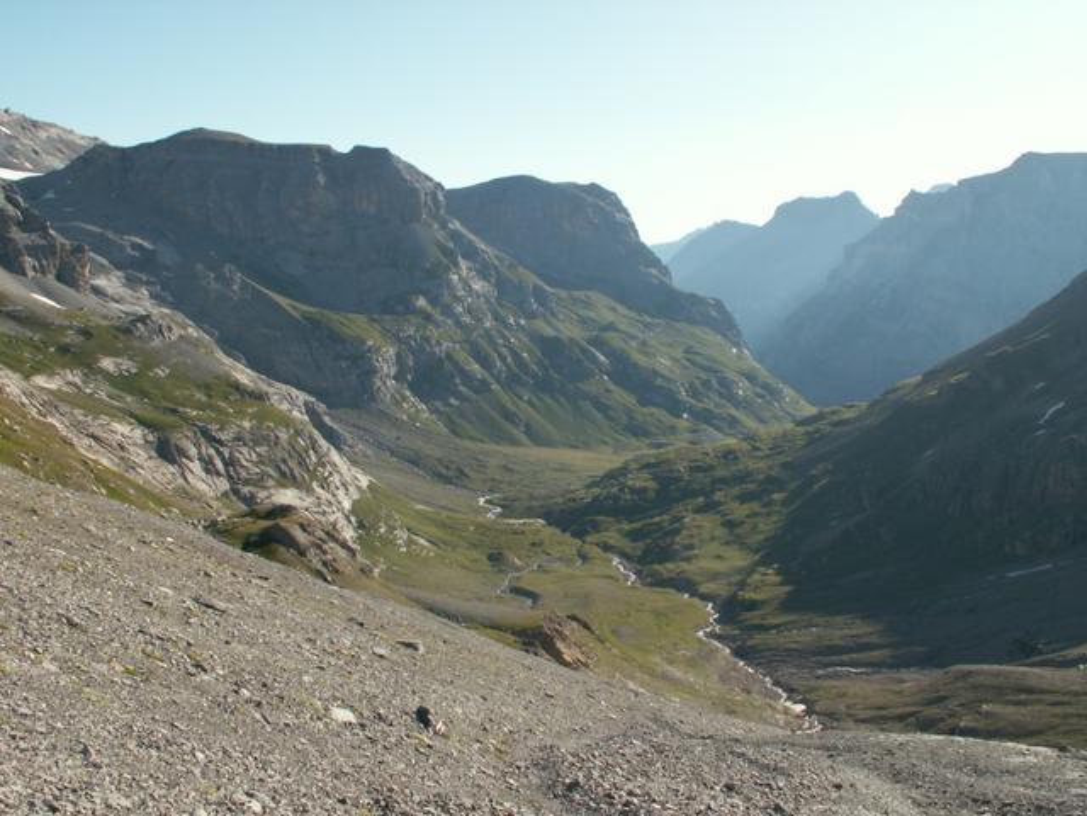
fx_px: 1099
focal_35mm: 35
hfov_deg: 52.6
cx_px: 544
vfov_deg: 40.7
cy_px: 408
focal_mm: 5.86
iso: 50
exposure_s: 1/200
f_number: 5.6
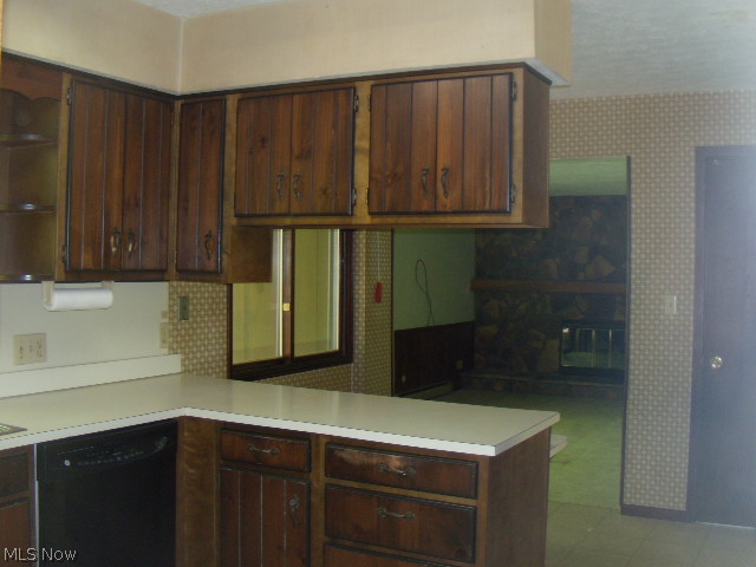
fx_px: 786
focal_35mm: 36
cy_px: 284
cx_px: 378
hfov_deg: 51.4
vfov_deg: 39.7
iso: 250
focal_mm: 6.4
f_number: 3.6
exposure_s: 1/30
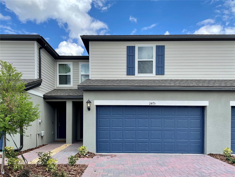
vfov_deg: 53.1
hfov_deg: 67.3
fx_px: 177
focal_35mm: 26
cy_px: 88
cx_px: 118
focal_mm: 4.2
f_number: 1.6
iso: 32
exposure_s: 1/1825
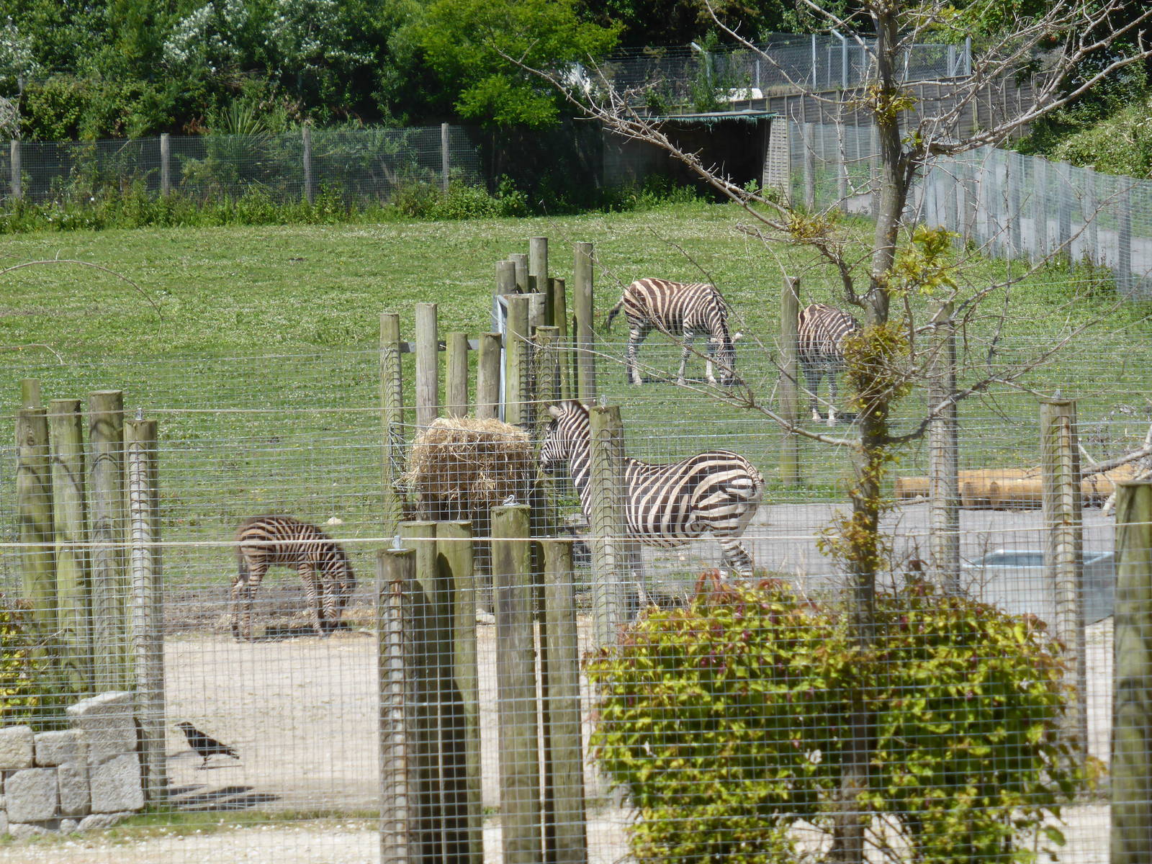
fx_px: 5657
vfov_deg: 8.7
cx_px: 576
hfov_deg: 11.6
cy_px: 432
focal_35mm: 170
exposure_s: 1/400
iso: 100
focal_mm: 27.6
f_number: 5.4
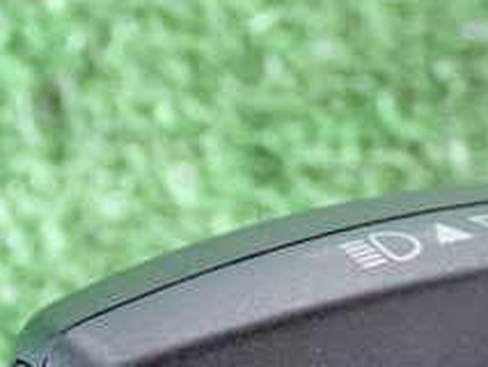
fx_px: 2144
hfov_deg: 13.0
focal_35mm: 152
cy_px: 461
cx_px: 300
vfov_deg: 9.6
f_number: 3.3
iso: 800
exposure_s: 1/50
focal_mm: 9.65
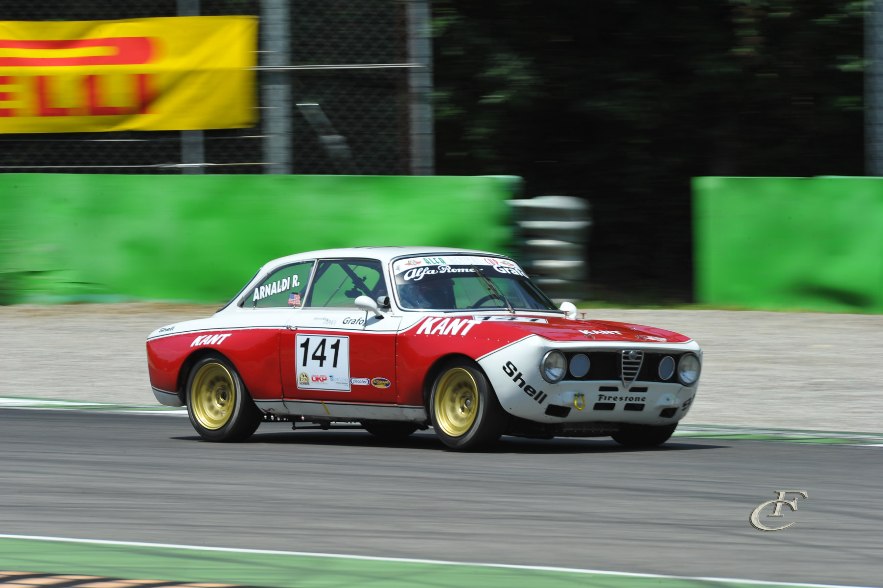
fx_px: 9804
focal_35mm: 400
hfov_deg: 5.2
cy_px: 294
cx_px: 442
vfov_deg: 3.4
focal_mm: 400
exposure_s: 1/125
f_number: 16
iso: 200
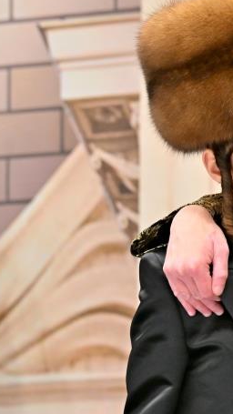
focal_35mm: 424
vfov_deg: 5.1
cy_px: 157
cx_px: 439
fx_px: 4656
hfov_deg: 2.9
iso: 400
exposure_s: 1/250
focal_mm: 120
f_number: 2.8
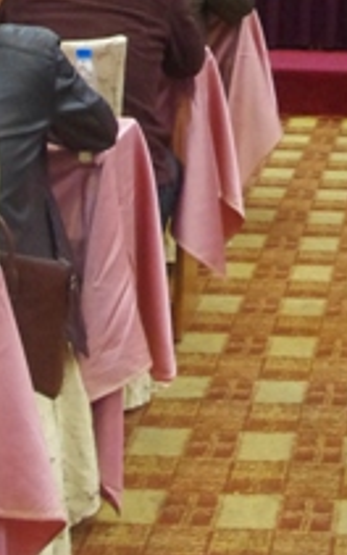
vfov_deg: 15.2
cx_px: 339
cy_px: -184
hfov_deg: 10.0
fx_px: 1966
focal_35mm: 130
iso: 2500
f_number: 4.5
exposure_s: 1/50
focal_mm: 20
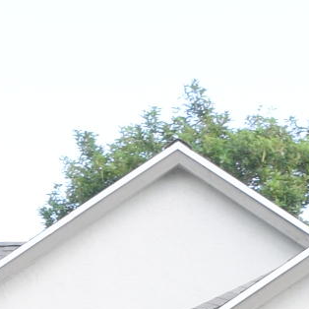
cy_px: 857
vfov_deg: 5.5
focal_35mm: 304
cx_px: -47
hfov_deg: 5.7
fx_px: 3071
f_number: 8
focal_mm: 25
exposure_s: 1/250
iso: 400
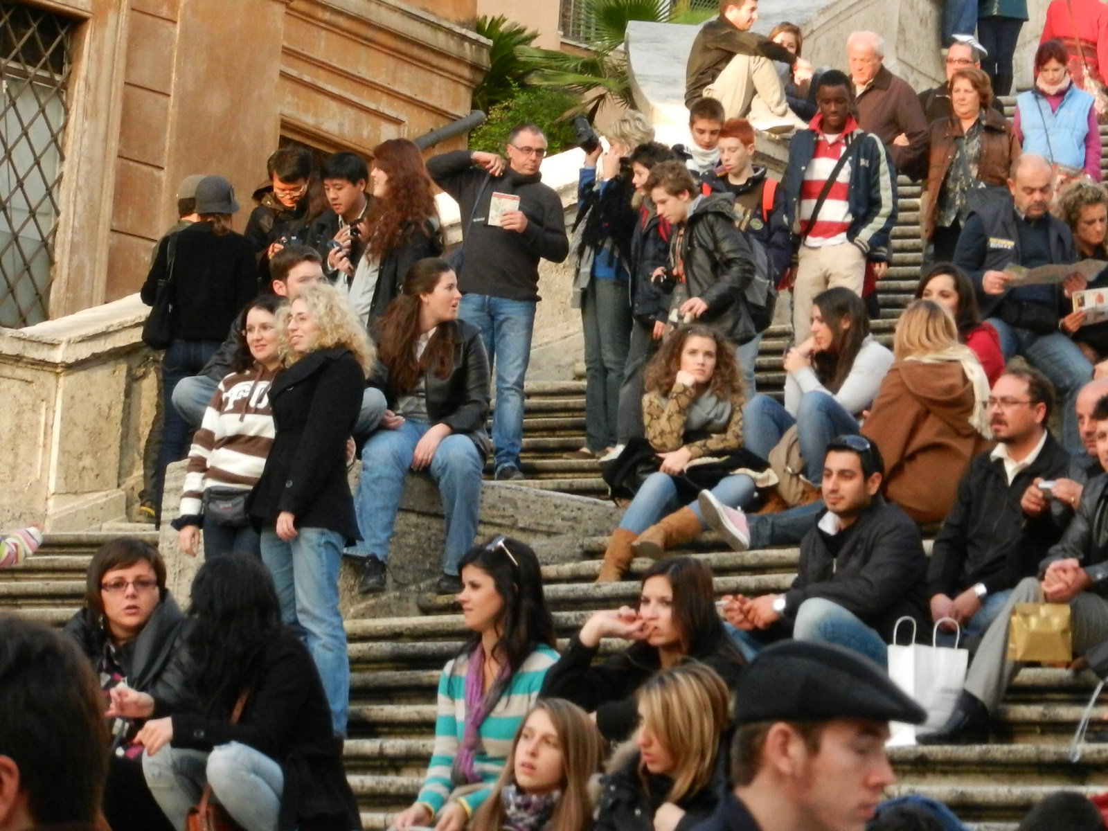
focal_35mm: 144
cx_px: 554
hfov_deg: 13.7
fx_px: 4609
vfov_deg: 10.3
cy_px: 416
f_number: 5.2
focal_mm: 25.9
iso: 640
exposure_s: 1/200
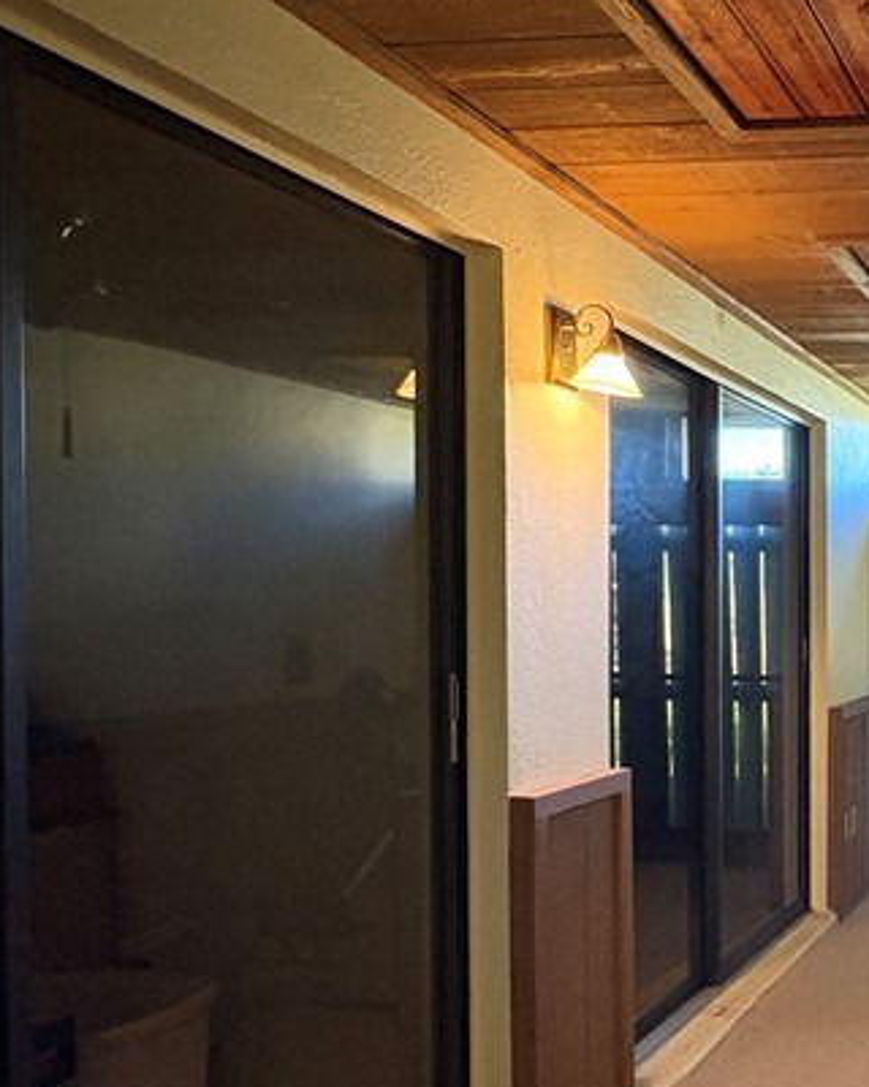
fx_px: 1125
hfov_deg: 33.7
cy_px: 628
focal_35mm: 35
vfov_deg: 51.3
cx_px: 1056
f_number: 2.2
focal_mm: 2.22
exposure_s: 1/60
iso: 800
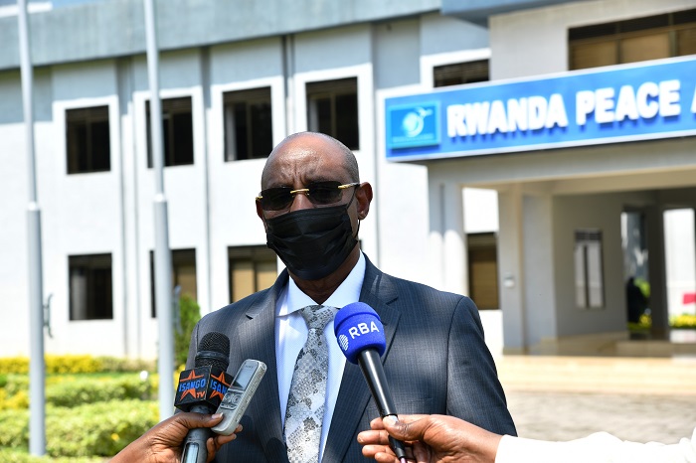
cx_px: 348
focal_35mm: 78
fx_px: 1507
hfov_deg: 26.0
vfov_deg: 17.5
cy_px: 232
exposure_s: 1/200
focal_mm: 78
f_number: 7.1
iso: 200
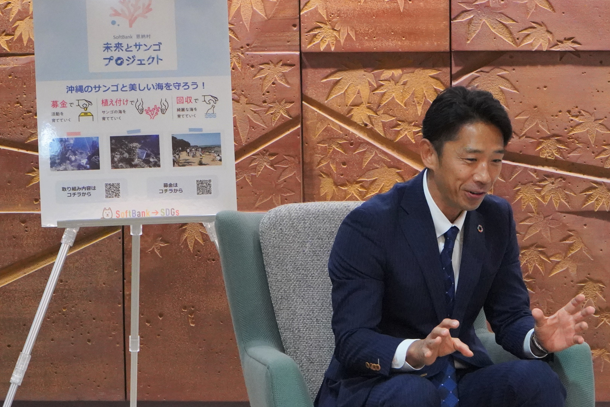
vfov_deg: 10.5
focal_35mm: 130
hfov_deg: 15.7
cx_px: 478
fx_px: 2203
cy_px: 270
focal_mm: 70
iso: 12800
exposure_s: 1/160
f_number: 9
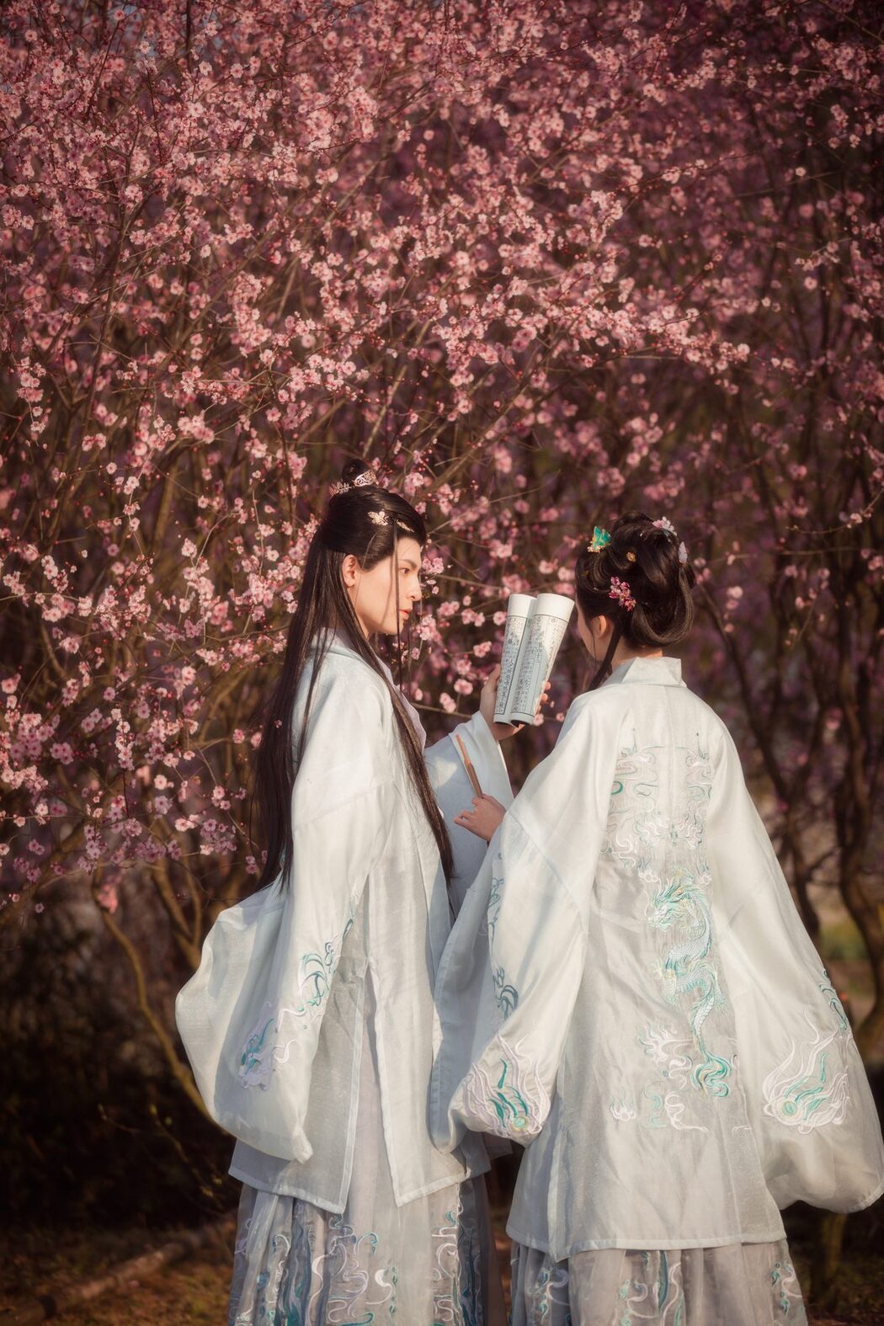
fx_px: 3646
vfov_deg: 20.6
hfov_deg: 13.8
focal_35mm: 99
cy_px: 663
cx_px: 442
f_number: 2.8
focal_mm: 100
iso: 200
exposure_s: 1/2000
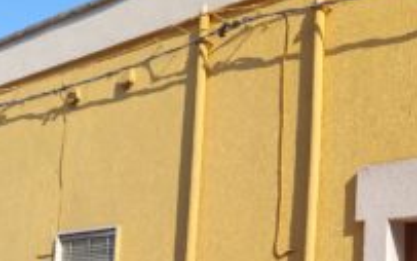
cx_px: 419
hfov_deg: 28.7
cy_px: 276
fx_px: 762
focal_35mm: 67
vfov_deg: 18.8
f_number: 1.7
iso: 100
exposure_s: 1/436
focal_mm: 4.71
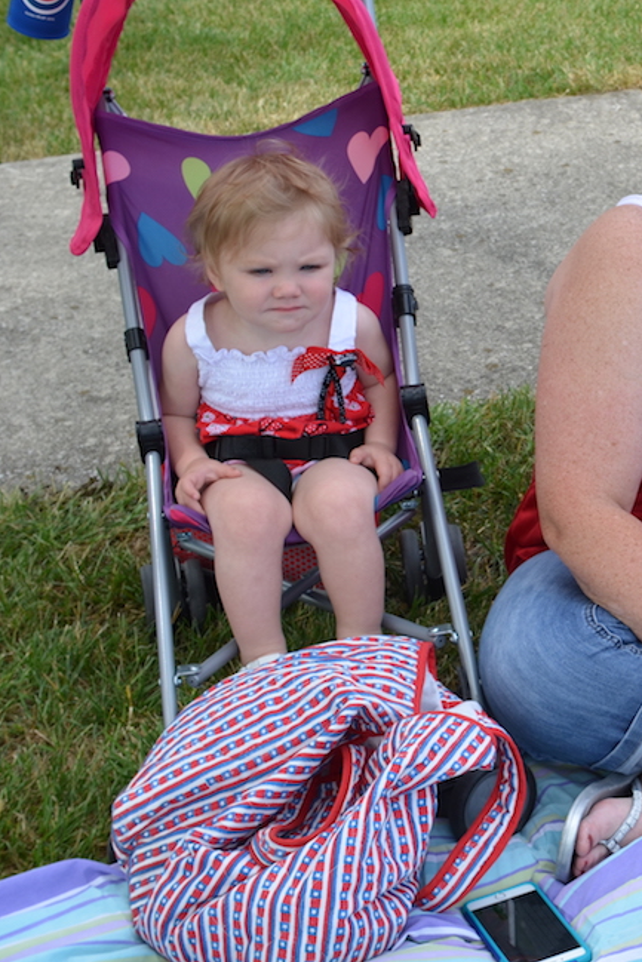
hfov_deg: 15.5
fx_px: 2219
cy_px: 499
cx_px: 882
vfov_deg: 24.5
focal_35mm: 83
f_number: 8
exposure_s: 1/250
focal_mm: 30
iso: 180
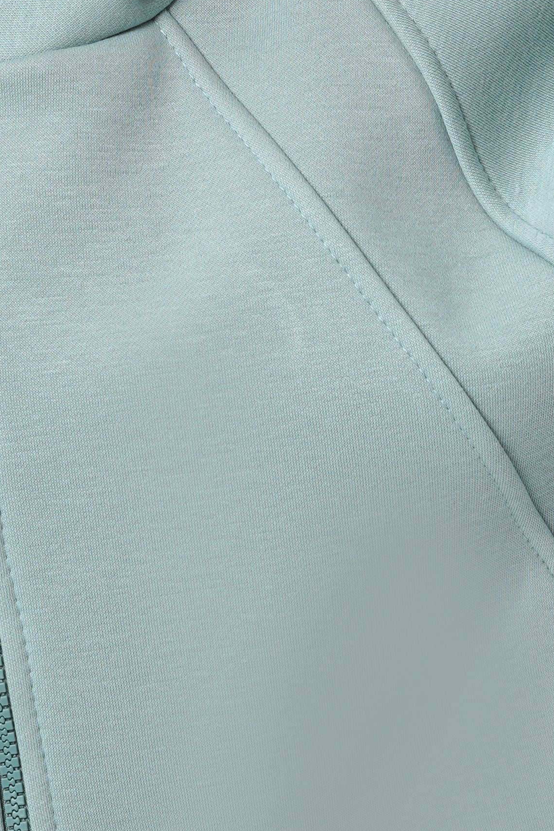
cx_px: 249
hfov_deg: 7.8
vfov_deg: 11.7
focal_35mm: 176
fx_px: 4064
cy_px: 371
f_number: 9
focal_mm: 50
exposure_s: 1/160
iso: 100
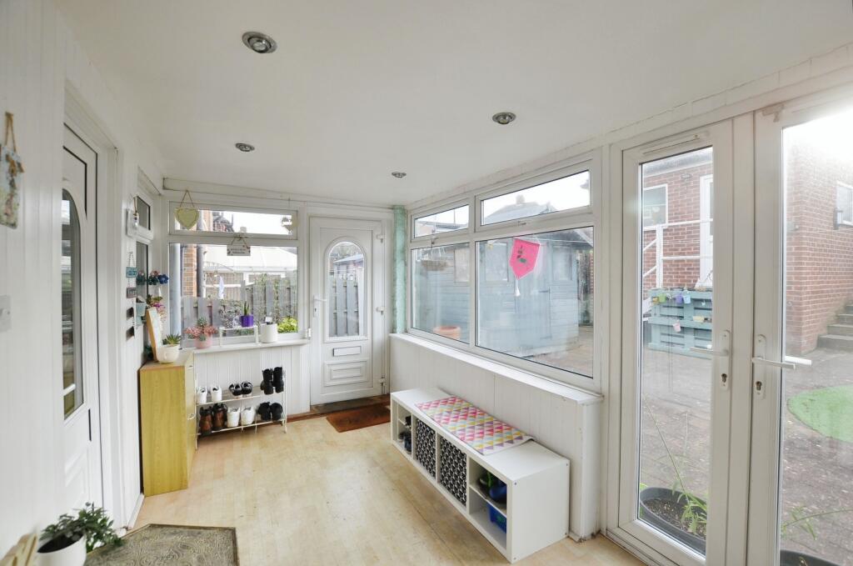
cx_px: 426
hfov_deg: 100.5
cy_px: 283
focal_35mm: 15
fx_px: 355
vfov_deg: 77.1
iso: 400
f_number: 5
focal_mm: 10
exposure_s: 1/100
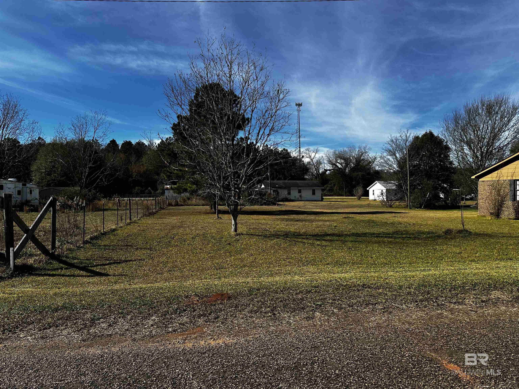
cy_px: 194
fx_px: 360
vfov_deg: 56.8
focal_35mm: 24
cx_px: 260
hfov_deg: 71.6
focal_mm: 6.86
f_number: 1.78
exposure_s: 1/4348
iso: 80
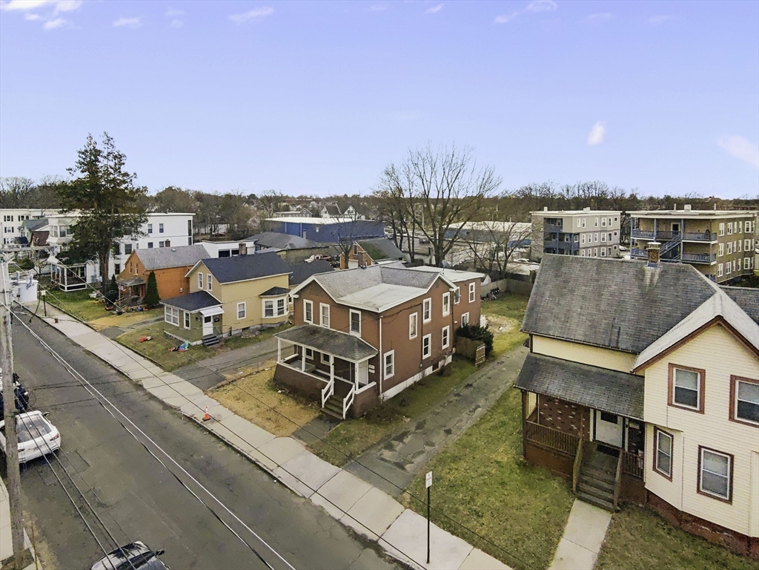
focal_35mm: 17
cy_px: 285
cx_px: 380
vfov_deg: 74.7
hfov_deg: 91.0
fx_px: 373
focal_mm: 17
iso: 100
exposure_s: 1/125
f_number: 2.8
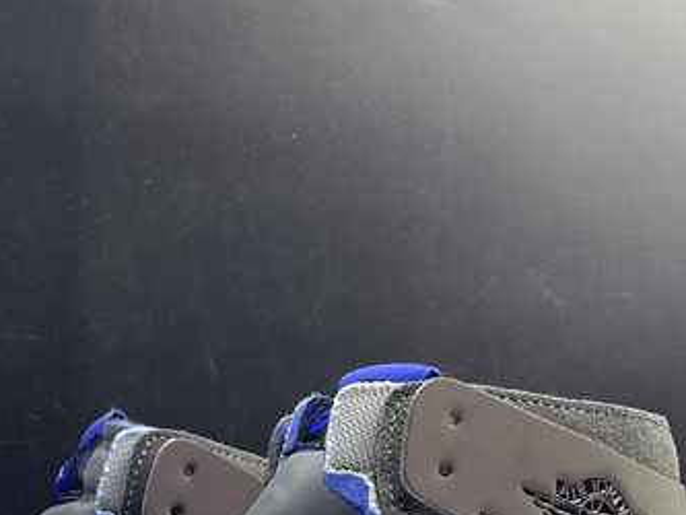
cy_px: 670
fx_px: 1546
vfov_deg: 17.7
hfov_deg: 24.7
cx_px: 169
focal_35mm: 78
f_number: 1.8
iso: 64
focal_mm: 4.25
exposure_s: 1/100
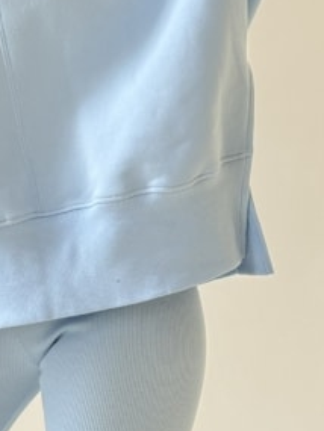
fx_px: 1397
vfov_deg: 17.2
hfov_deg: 13.1
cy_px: 12
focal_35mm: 112
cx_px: 39
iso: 80
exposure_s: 1/100
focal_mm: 6.86
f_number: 1.78
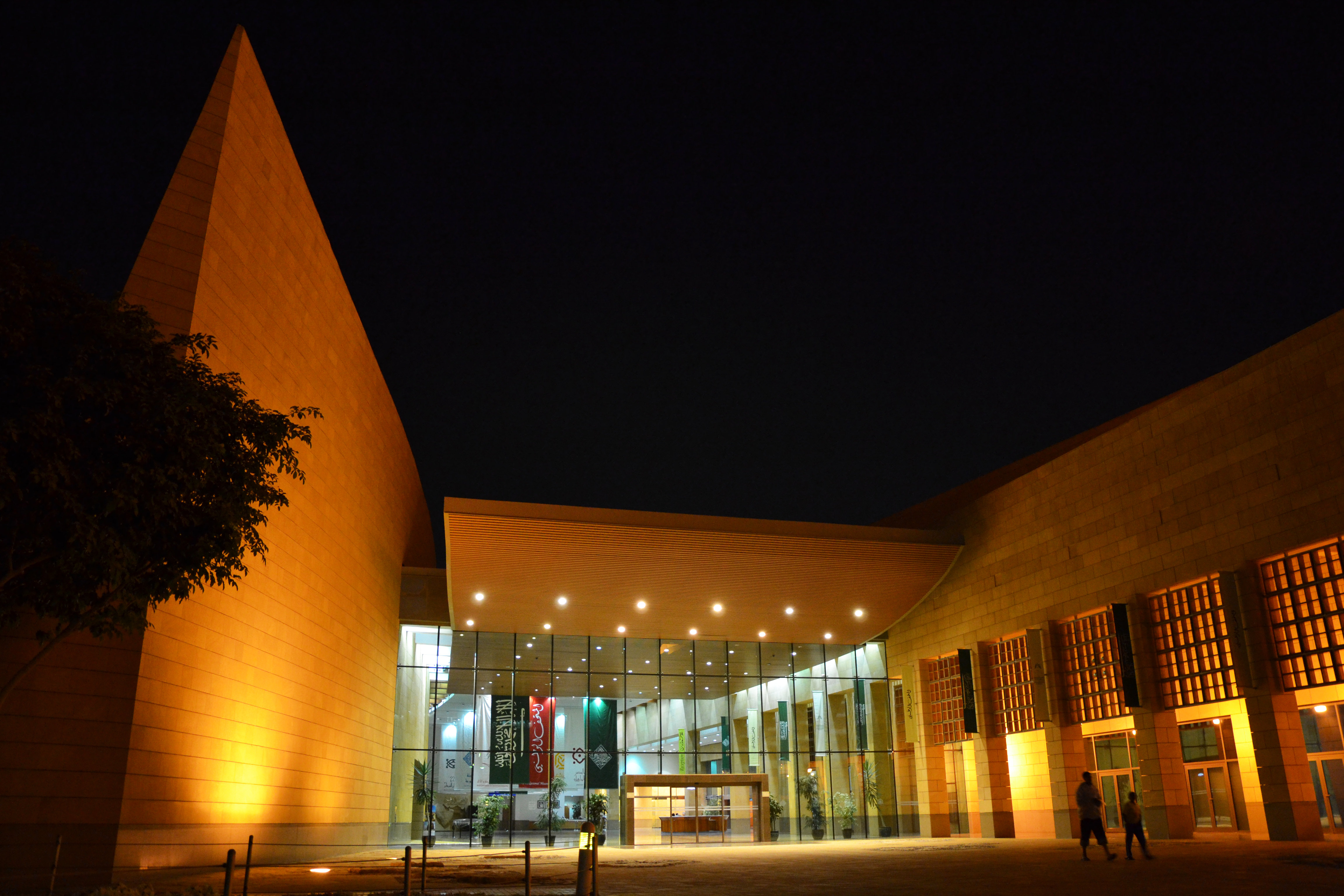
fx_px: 1008
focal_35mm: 27
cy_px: 448
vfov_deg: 47.9
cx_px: 672
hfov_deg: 67.4
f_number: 3.5
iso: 1100
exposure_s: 1/15
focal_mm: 18
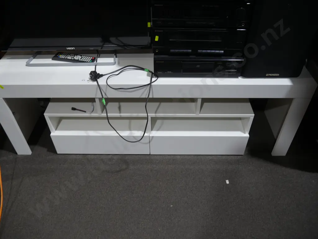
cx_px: 159
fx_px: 257
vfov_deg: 49.8
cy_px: 120
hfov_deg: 63.4
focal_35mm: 28
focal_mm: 14
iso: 200
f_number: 3.5
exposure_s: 1/80
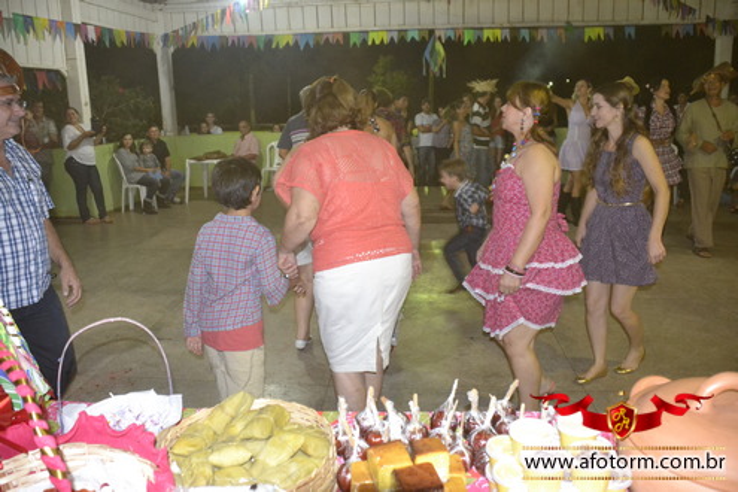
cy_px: 246
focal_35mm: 30
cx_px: 369
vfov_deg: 43.6
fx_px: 615
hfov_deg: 61.9
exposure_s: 1/60
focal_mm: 20
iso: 3200
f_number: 3.5
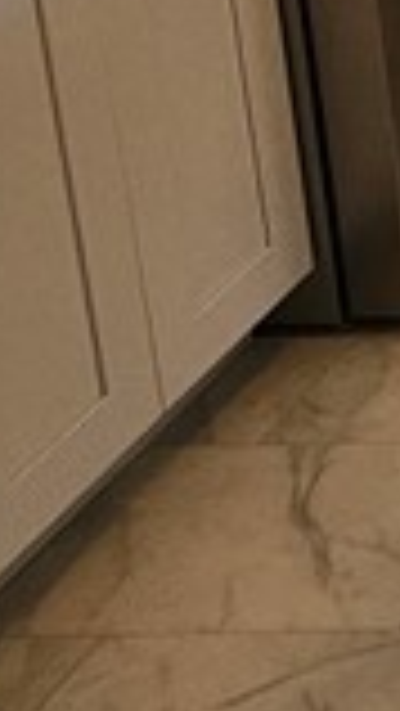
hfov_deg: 8.7
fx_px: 1733
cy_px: -360
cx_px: 1443
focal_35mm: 92
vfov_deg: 20.0
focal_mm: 2.2
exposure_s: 1/60
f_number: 2.2
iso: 100
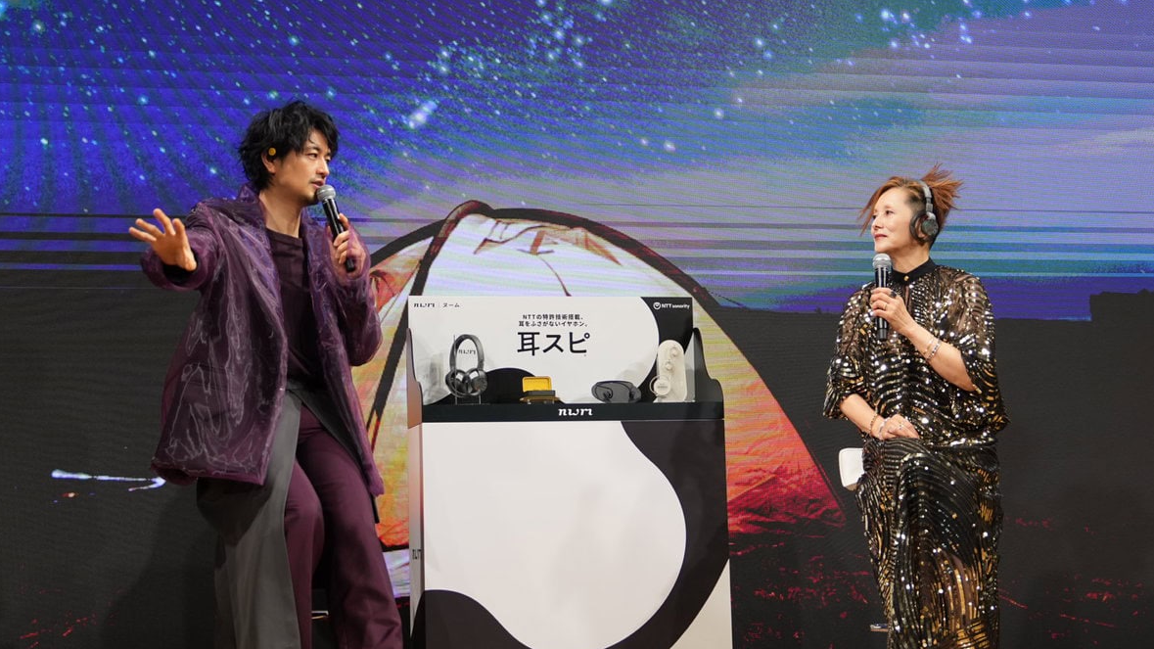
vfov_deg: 18.8
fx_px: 1958
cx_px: 581
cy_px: 298
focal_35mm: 64
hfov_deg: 32.8
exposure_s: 1/400
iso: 1000
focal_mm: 40
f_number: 2.8
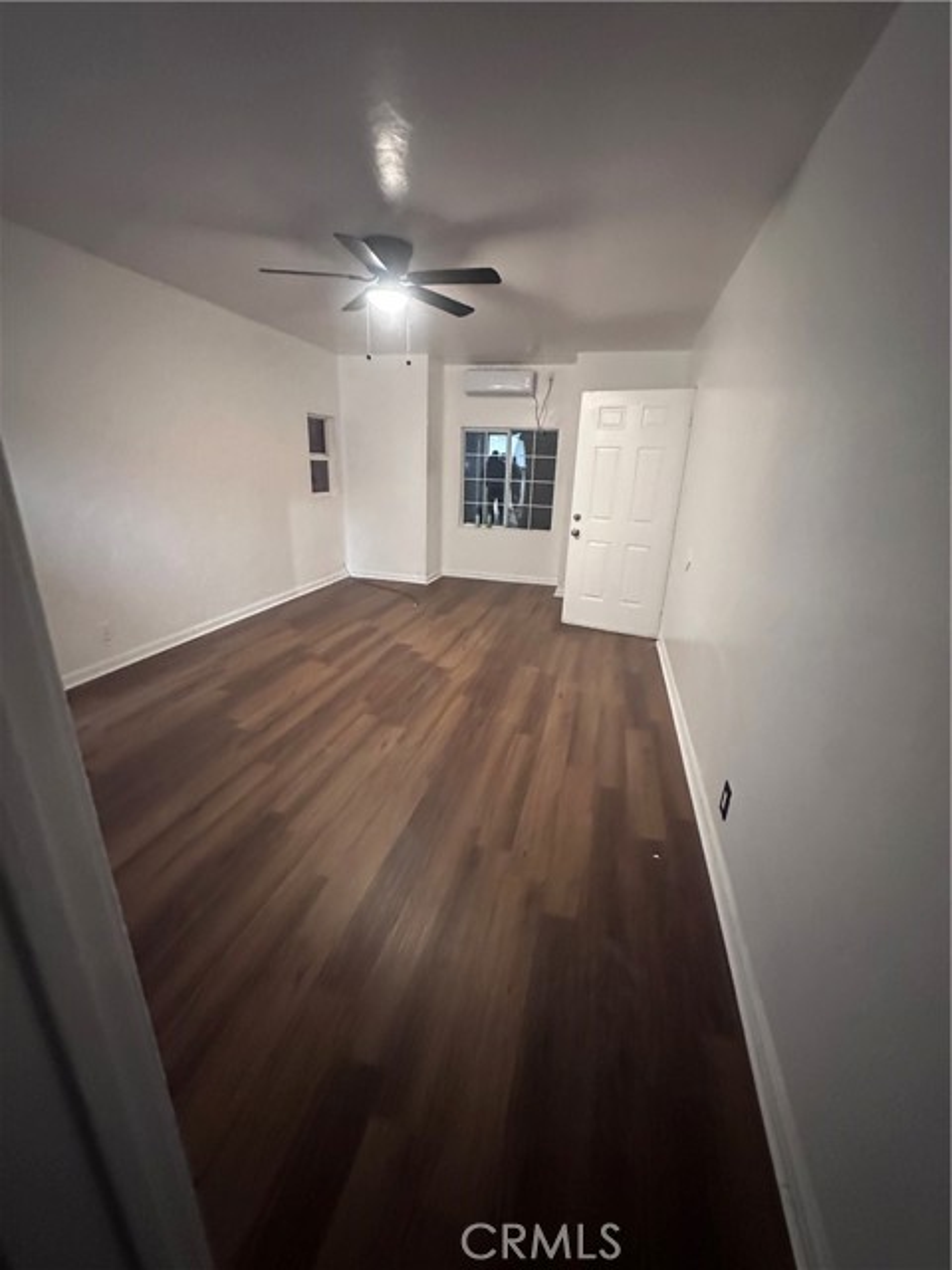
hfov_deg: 85.7
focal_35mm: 14
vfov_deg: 102.1
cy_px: 635
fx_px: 513
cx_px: 476
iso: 1250
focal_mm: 2.22
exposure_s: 1/40
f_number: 2.2
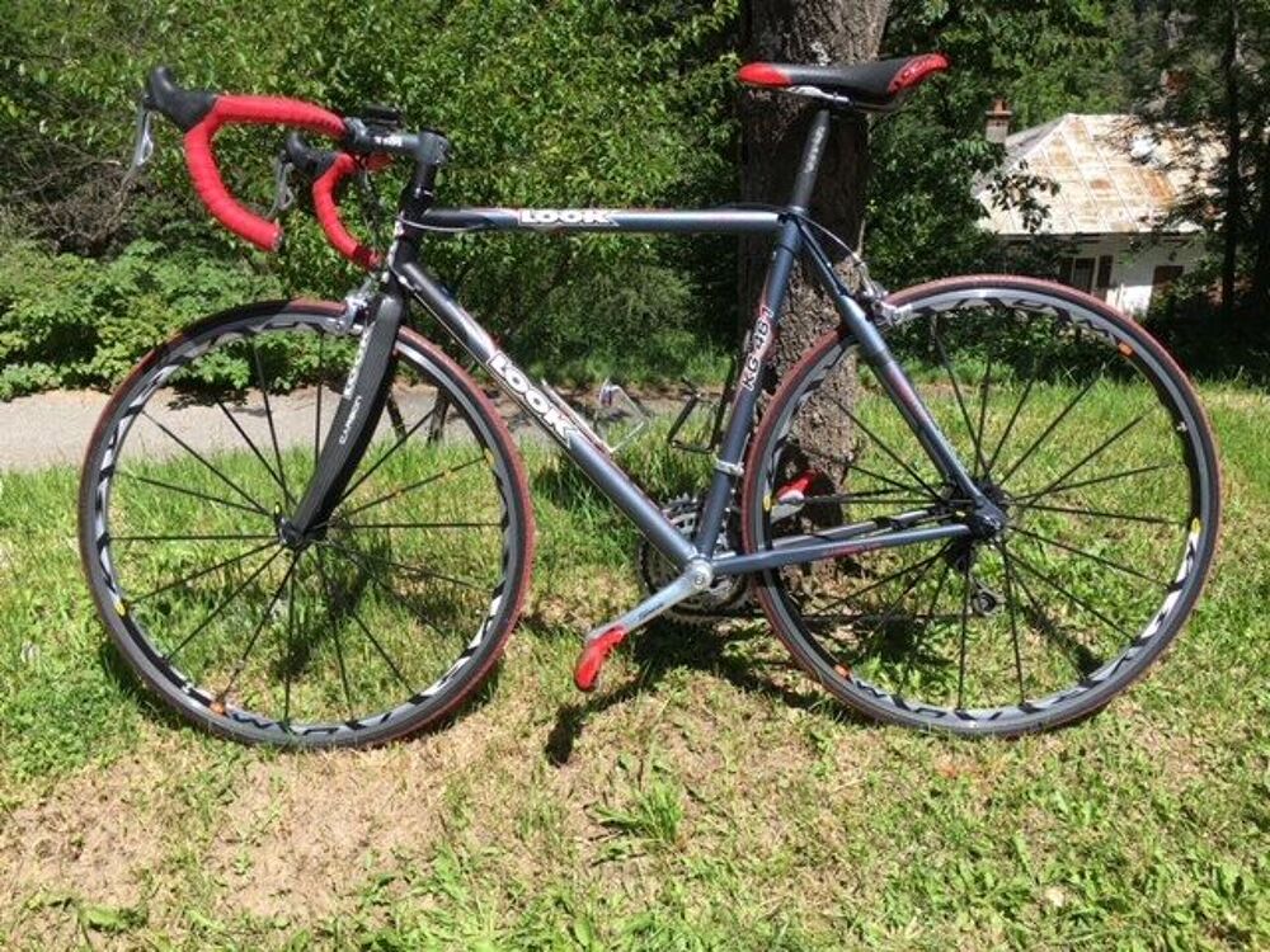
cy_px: 476
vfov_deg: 48.2
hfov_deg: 61.7
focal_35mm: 29
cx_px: 635
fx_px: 1064
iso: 25
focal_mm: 4.15
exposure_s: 1/999
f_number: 2.2
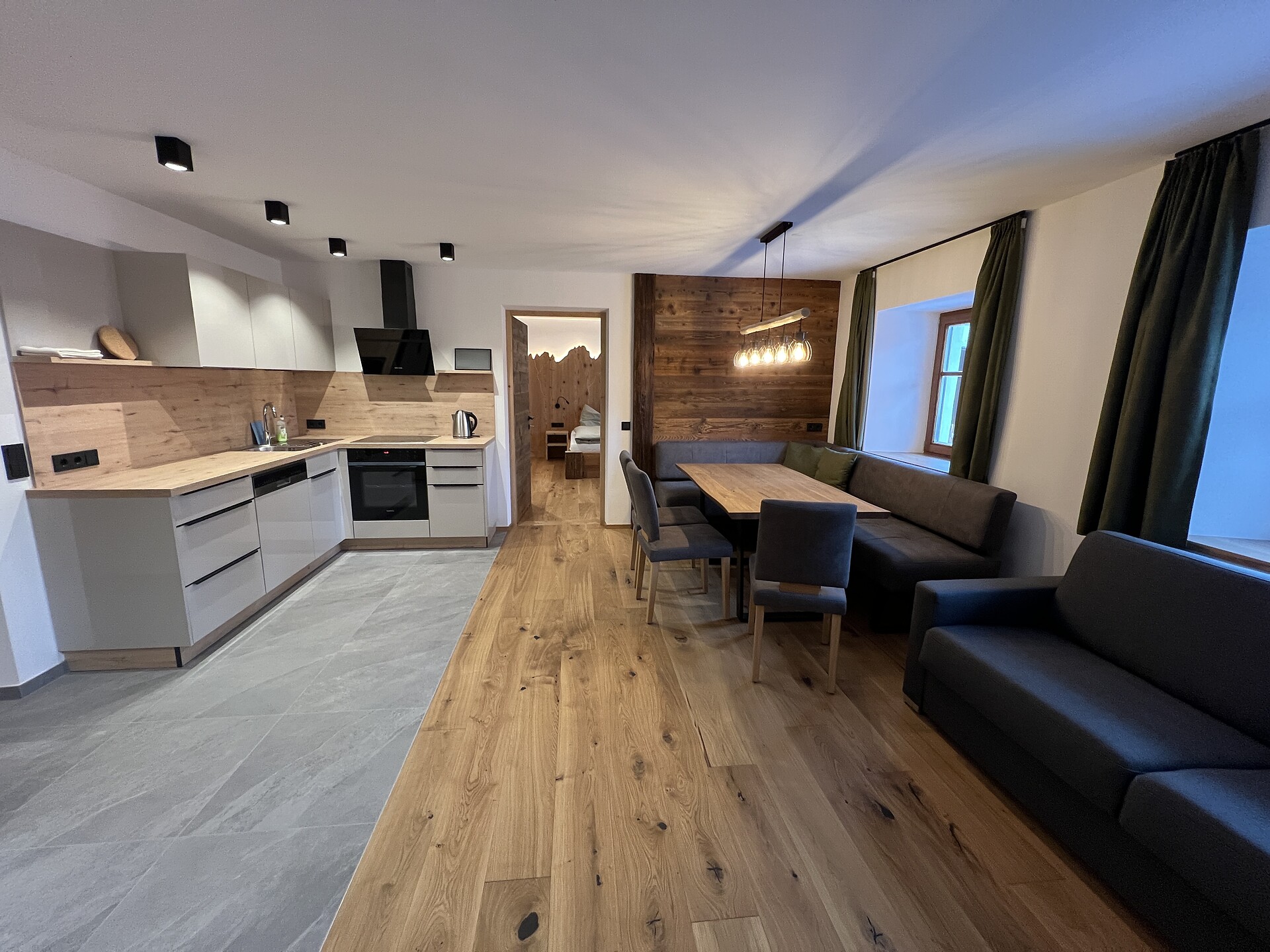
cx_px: 635
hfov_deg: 106.2
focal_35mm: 13
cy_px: 476
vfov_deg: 89.9
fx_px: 477
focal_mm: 1.57
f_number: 1.8
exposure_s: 1/60
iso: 320
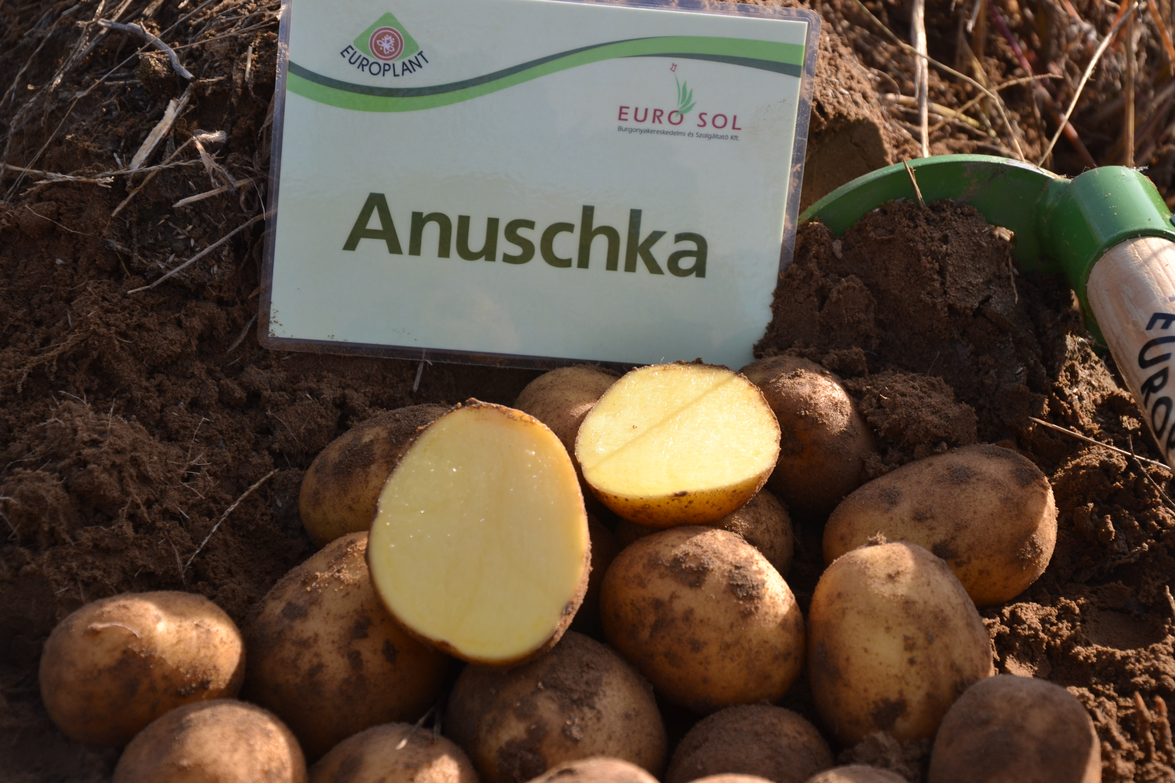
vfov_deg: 13.0
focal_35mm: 105
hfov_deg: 19.5
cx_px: 588
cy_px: 392
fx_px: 3427
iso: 100
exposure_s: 1/160
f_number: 6.3
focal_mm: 70
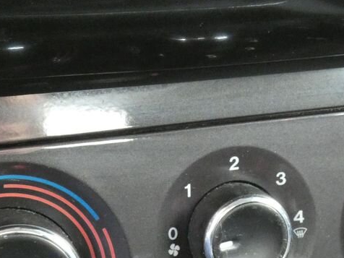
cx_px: 199
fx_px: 984
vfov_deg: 14.8
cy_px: 215
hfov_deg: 19.8
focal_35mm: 99
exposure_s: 1/15
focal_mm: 8.2
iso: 1600
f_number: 5
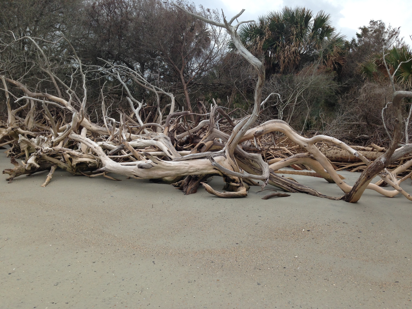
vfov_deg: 42.9
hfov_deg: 55.4
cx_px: 206
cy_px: 154
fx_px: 393
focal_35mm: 33
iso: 50
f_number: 2.4
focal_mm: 4.12
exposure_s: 1/985
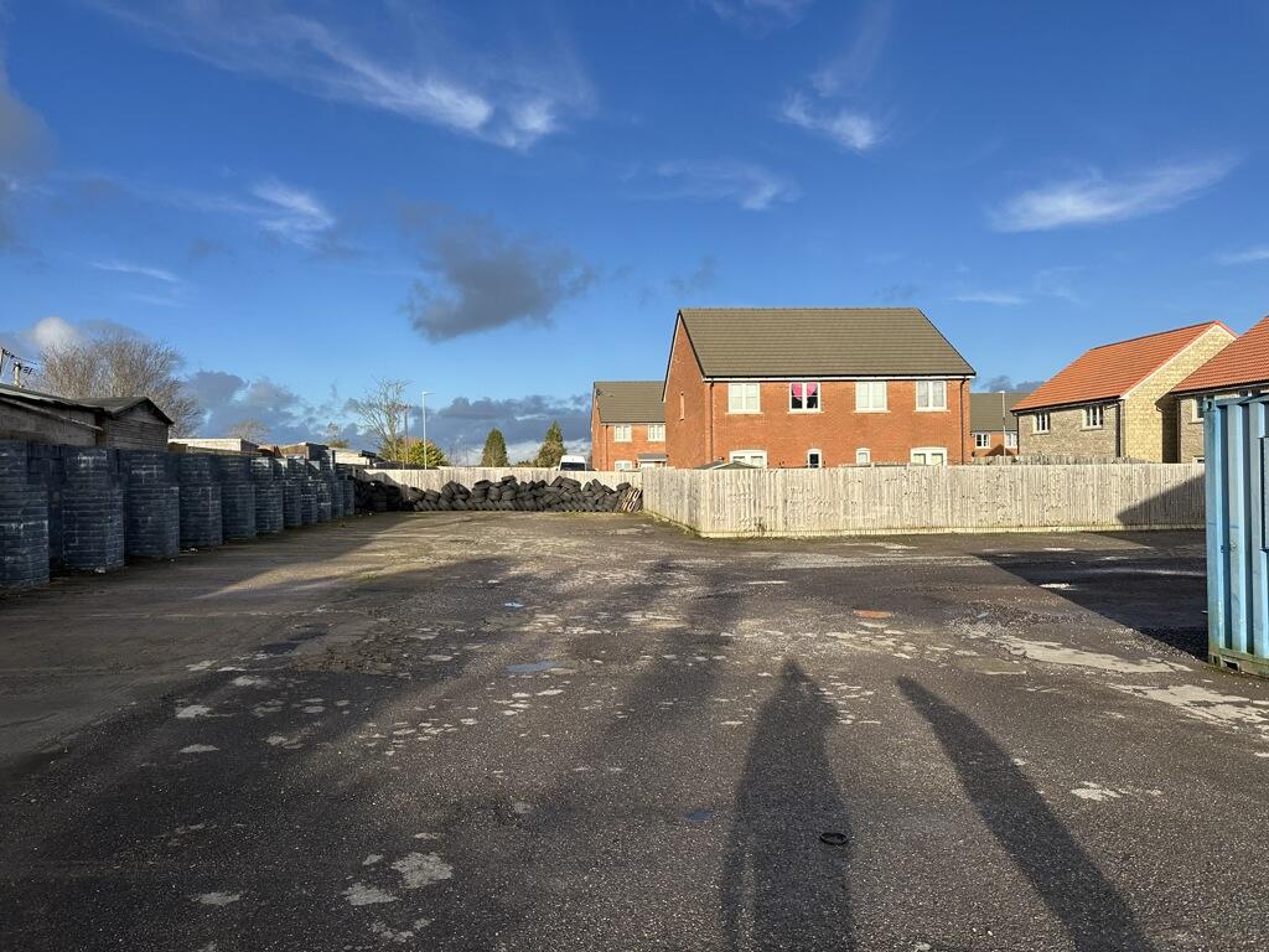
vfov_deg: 56.8
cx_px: 634
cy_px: 476
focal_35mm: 24
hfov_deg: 71.6
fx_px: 880
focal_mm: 6.86
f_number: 1.78
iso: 80
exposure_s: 1/3247
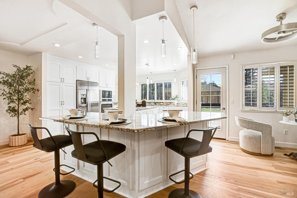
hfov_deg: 100.4
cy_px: 99
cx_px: 148
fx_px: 124
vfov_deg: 77.3
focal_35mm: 15
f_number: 4.5
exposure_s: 1/80
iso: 100
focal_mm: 10
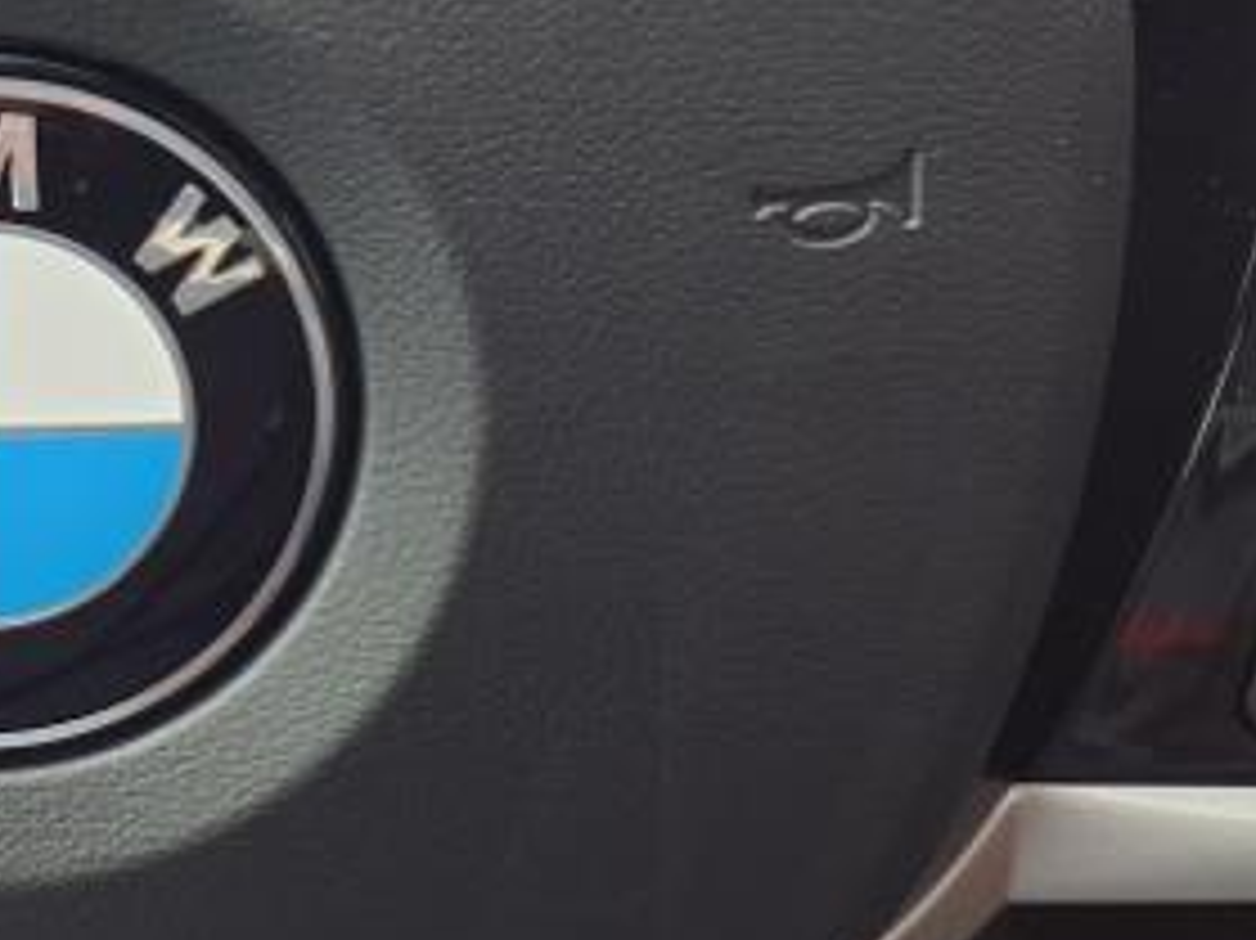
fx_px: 3591
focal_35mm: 99
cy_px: -405
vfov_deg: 14.1
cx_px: -36
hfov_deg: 19.2
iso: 50
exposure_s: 1/40
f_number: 1.9
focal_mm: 3.58
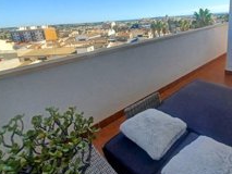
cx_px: 149
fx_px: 148
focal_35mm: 22
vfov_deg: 59.5
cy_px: 55
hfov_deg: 74.6
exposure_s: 1/1066
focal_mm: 1.42
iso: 40
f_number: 2.2
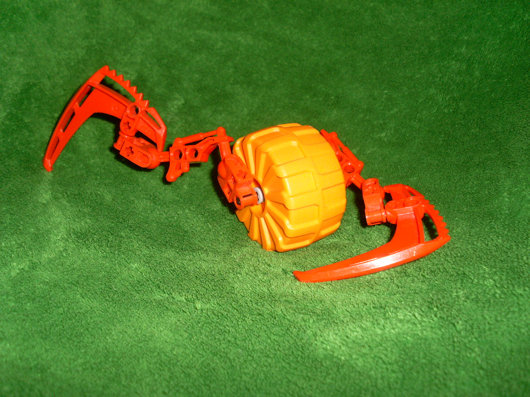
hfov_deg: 49.0
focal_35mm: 38
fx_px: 582
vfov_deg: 37.7
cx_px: 265
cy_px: 198
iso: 100
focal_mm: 6.3
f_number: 7.7
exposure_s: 1/45
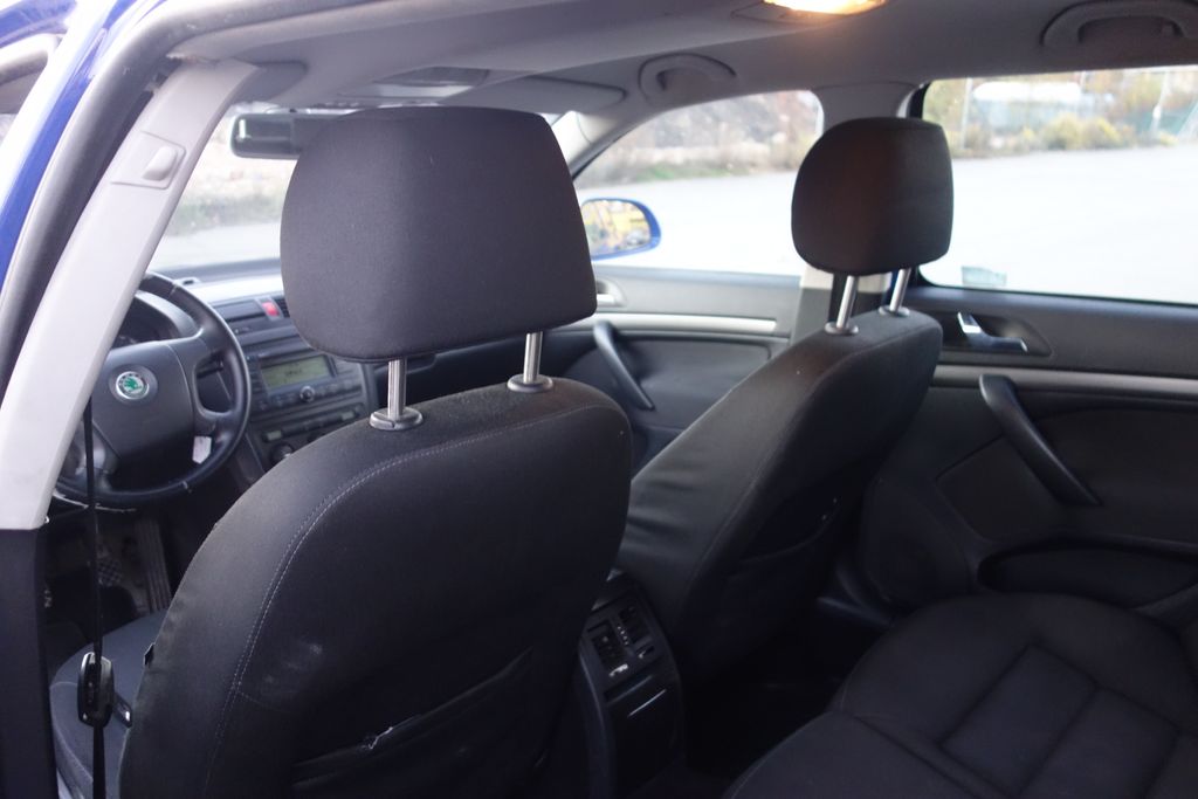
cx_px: 599
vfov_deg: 46.4
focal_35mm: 28
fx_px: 932
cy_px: 400
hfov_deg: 65.5
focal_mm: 10.4
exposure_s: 1/30
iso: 800
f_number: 1.8
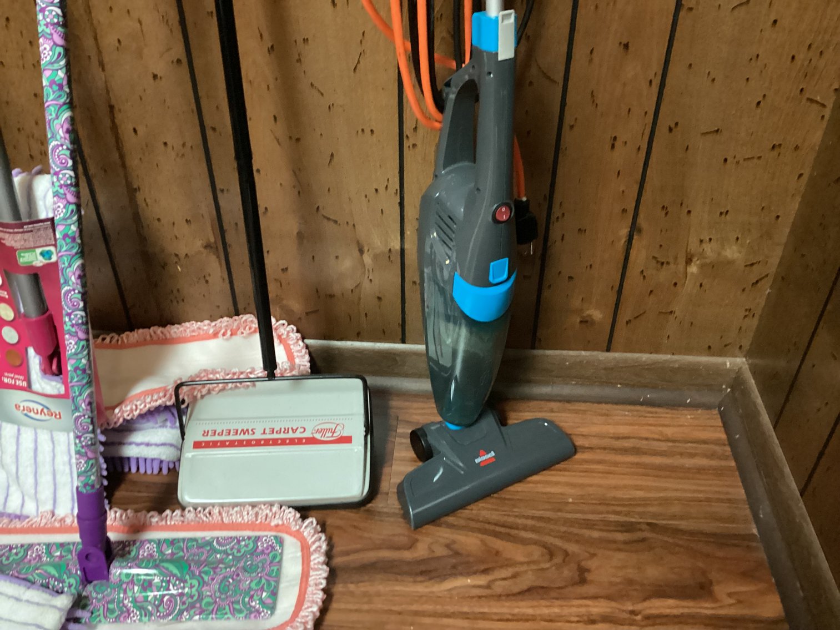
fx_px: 752
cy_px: 315
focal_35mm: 31
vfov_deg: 45.4
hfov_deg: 58.3
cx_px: 420
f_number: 2.4
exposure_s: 1/24
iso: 640
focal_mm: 3.3
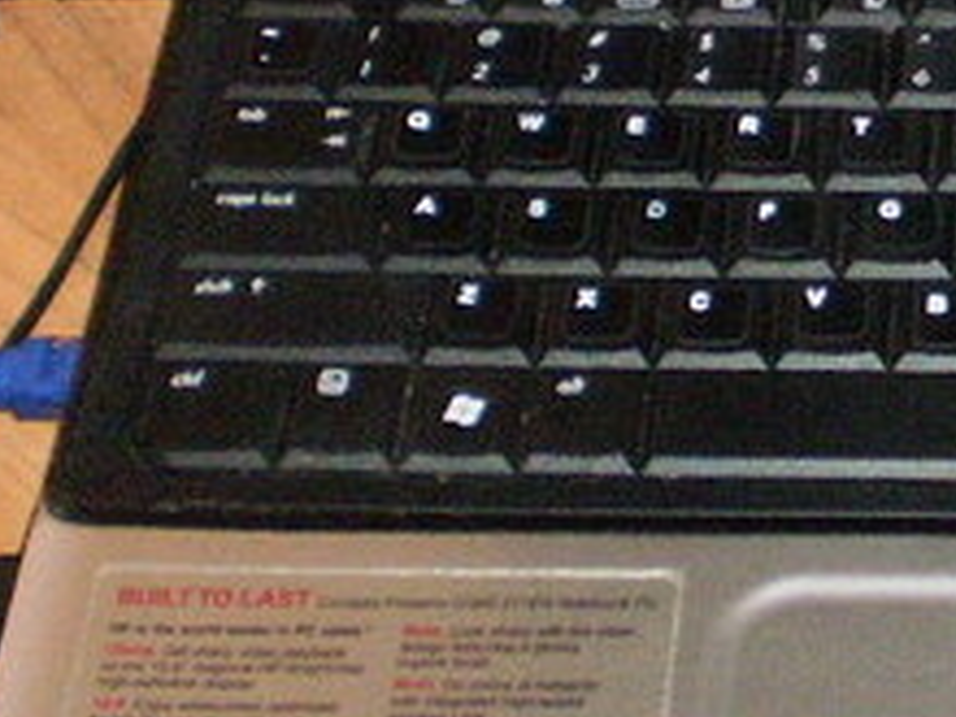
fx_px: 3618
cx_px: 1269
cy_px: -130
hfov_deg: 14.4
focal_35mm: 131
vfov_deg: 11.1
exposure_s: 1/250
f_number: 3.1
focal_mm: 6.3
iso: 400
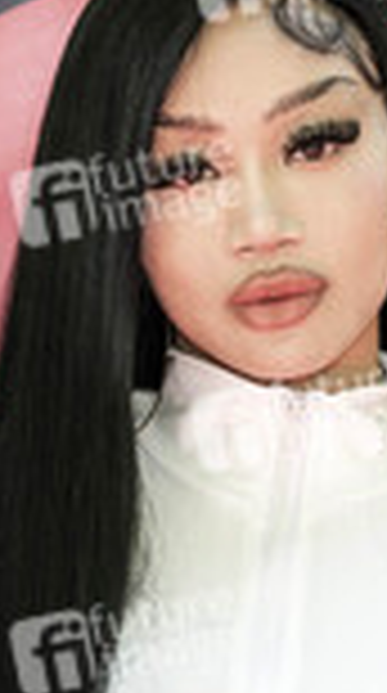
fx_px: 3045
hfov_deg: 7.1
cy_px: 306
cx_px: 637
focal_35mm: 166
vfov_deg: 13.0
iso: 800
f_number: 5.6
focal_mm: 54
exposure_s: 1/200
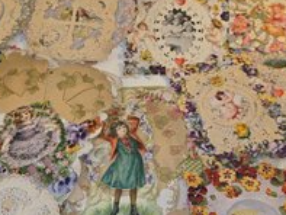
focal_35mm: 40
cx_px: 134
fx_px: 331
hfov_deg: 46.7
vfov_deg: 36.0
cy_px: 120
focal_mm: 6.3
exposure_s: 1/60
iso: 16
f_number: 1.7
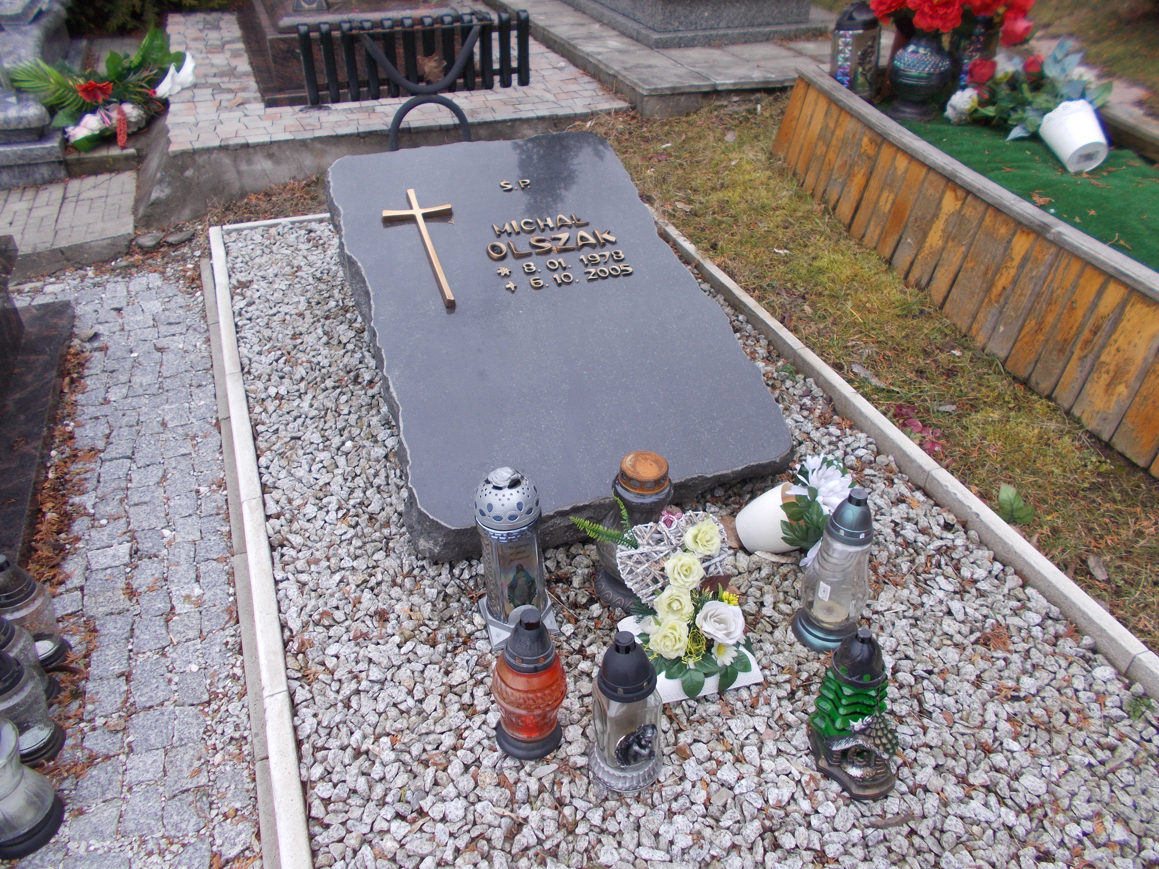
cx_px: 580
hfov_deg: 67.3
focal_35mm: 26
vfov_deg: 53.1
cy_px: 434
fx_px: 871
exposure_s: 1/200
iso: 80
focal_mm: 4.6
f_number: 3.2
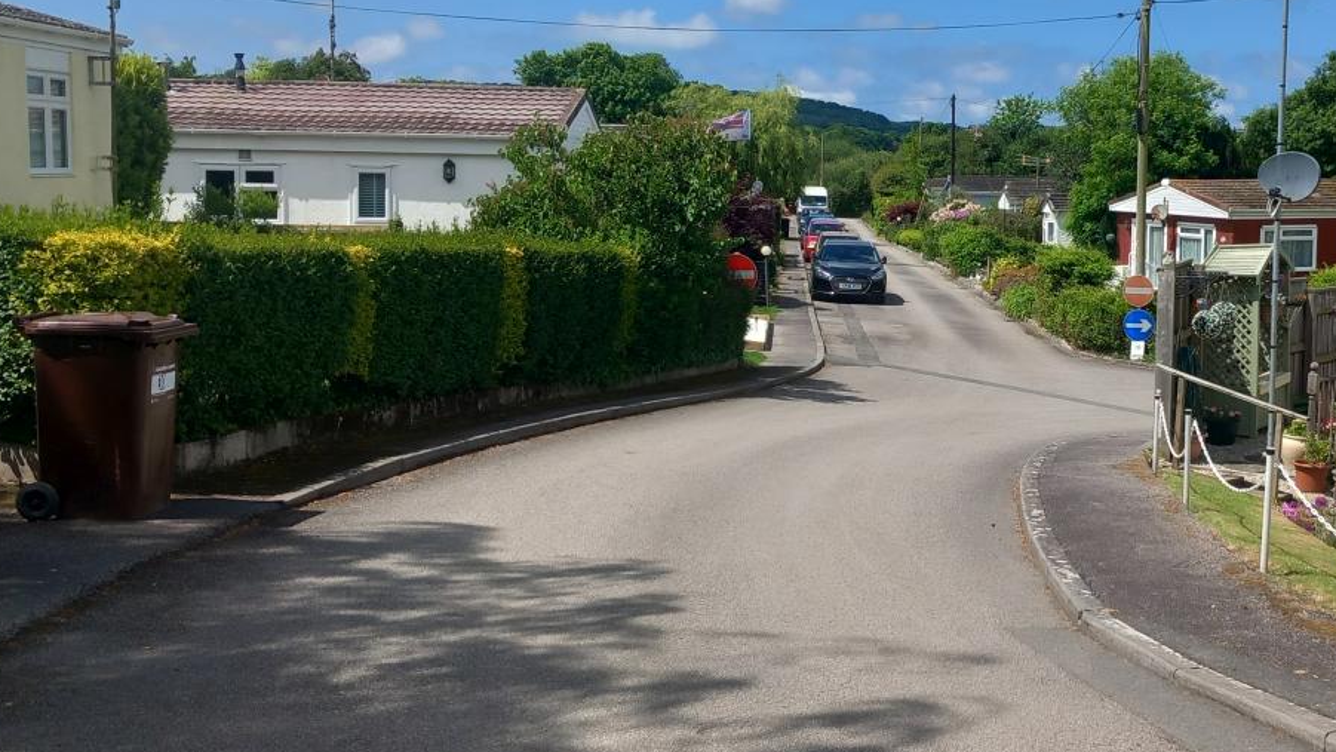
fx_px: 1665
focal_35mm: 47
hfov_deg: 42.4
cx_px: 998
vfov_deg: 25.4
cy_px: 294
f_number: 1.8
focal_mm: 4
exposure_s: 1/682
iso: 20
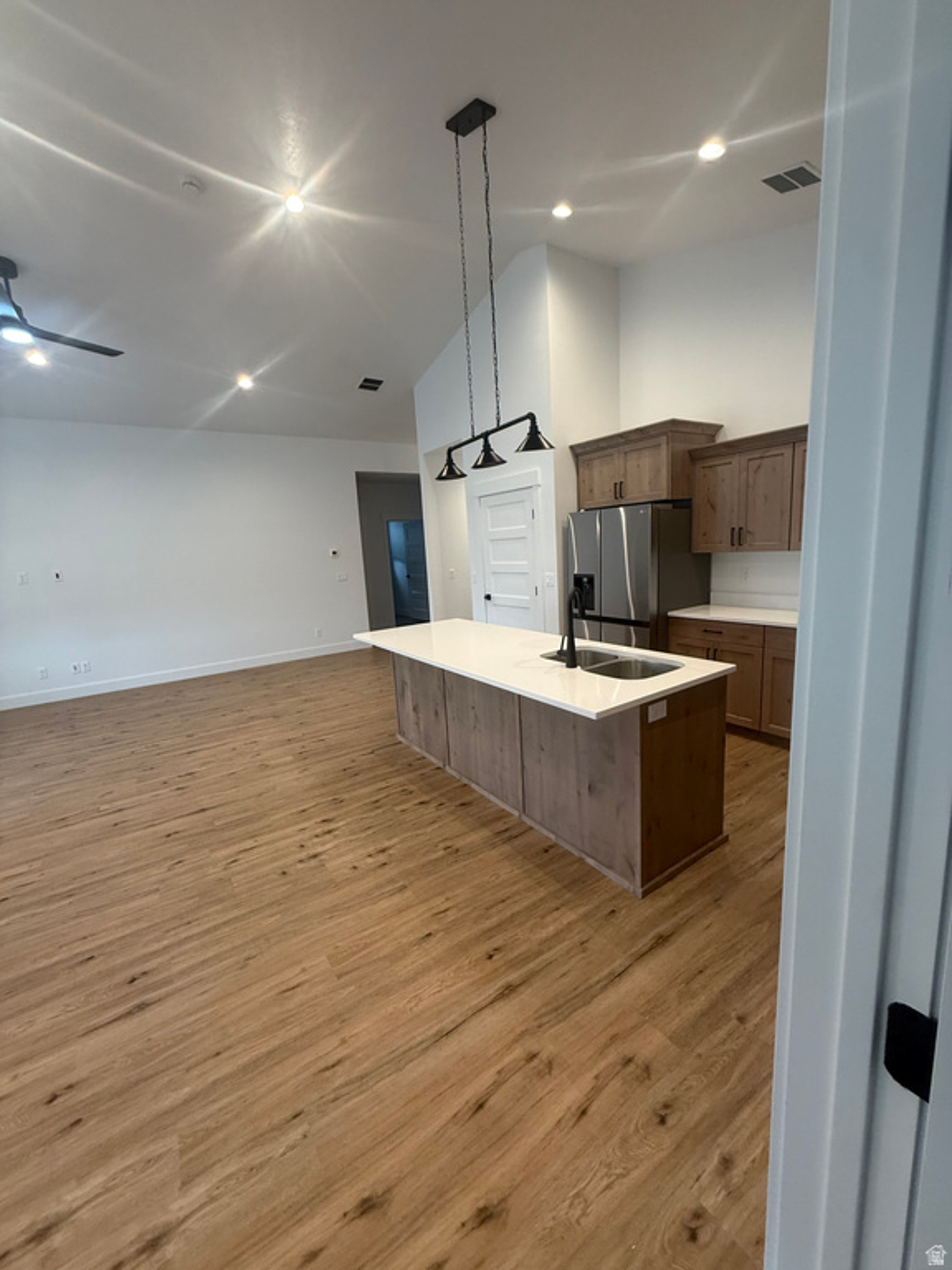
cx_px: 476
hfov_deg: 85.7
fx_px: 513
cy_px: 635
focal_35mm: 14
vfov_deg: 102.1
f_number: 2.2
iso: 200
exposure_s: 1/60
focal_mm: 2.22
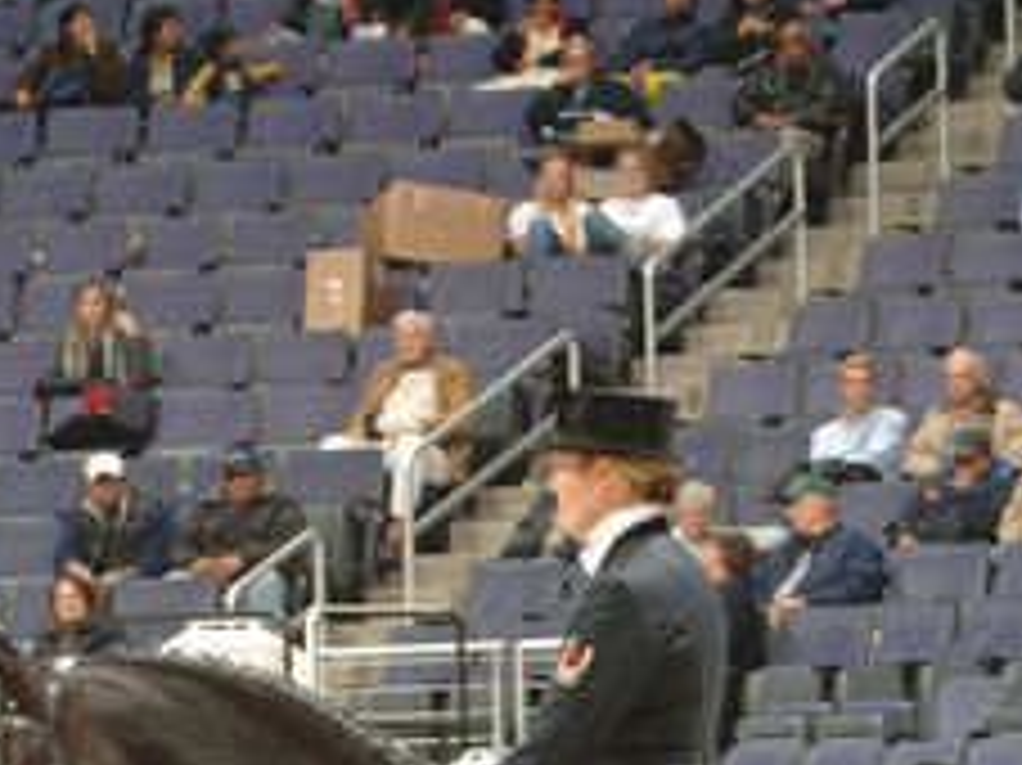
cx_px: 810
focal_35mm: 365
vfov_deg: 4.1
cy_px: 866
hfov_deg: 5.4
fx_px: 10771
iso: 200
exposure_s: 1/250
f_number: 4.5
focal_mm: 90
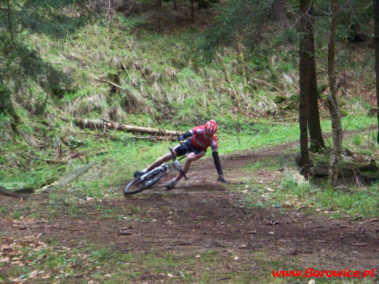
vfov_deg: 12.7
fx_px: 1281
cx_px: 190
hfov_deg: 16.8
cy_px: 142
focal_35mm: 117
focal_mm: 19.2
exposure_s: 1/125
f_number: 4.4
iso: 400
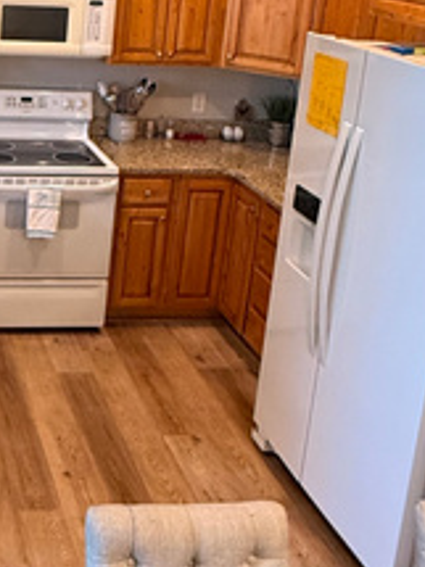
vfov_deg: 36.3
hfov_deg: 26.6
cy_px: 79
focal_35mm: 50
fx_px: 819
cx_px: -53
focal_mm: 2.22
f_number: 2.2
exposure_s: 1/120
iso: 640
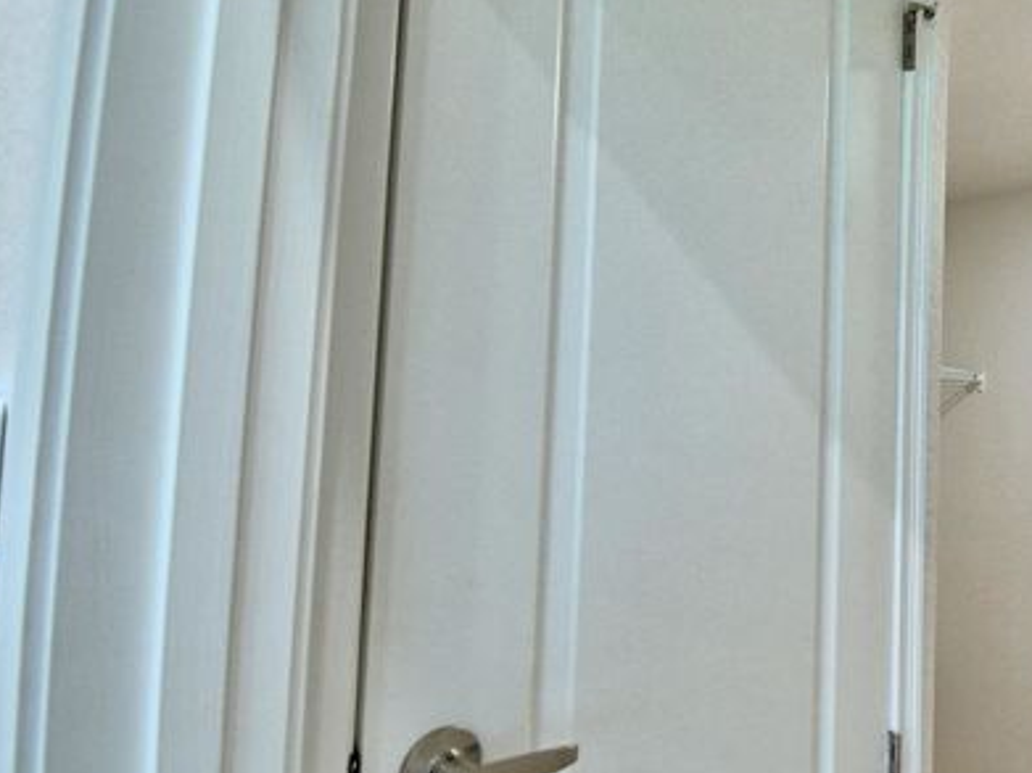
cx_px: 896
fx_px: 775
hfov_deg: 59.1
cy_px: 379
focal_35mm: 26
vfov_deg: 53.0
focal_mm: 10
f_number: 4.5
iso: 400
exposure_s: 1/50
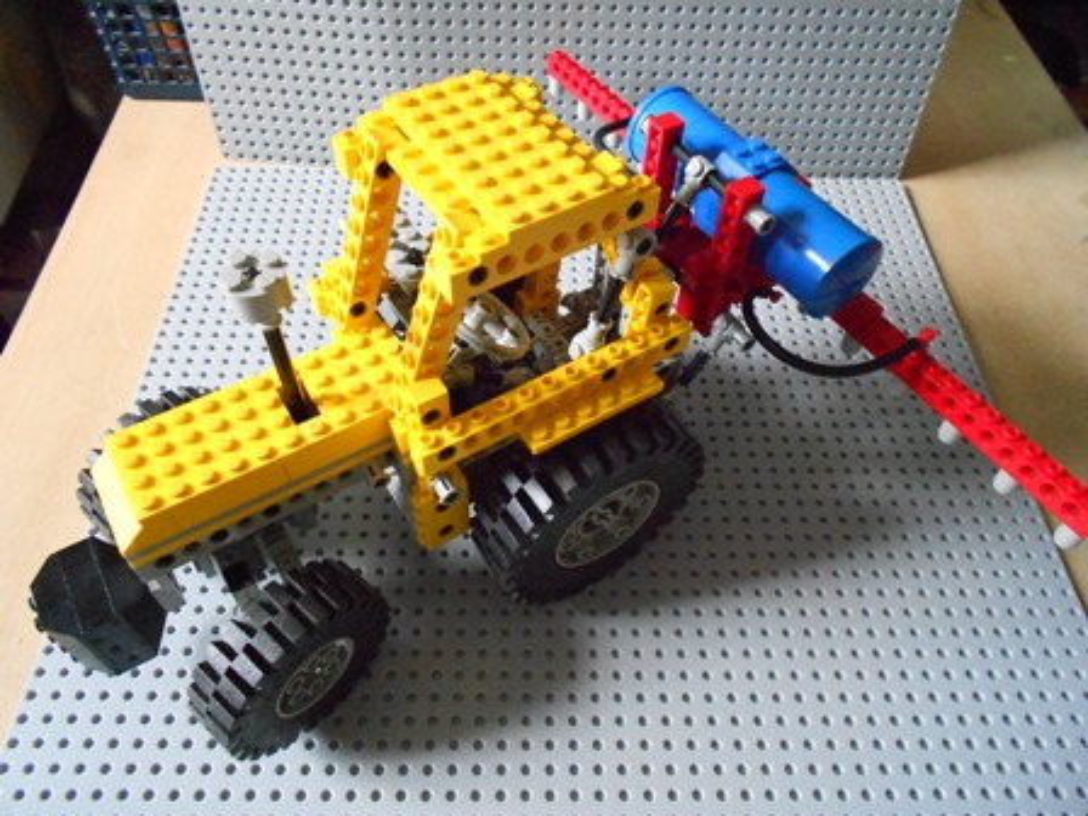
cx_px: 544
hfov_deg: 67.3
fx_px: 817
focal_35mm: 26
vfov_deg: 53.1
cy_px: 408
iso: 800
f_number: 3.2
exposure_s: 1/25
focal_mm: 4.6
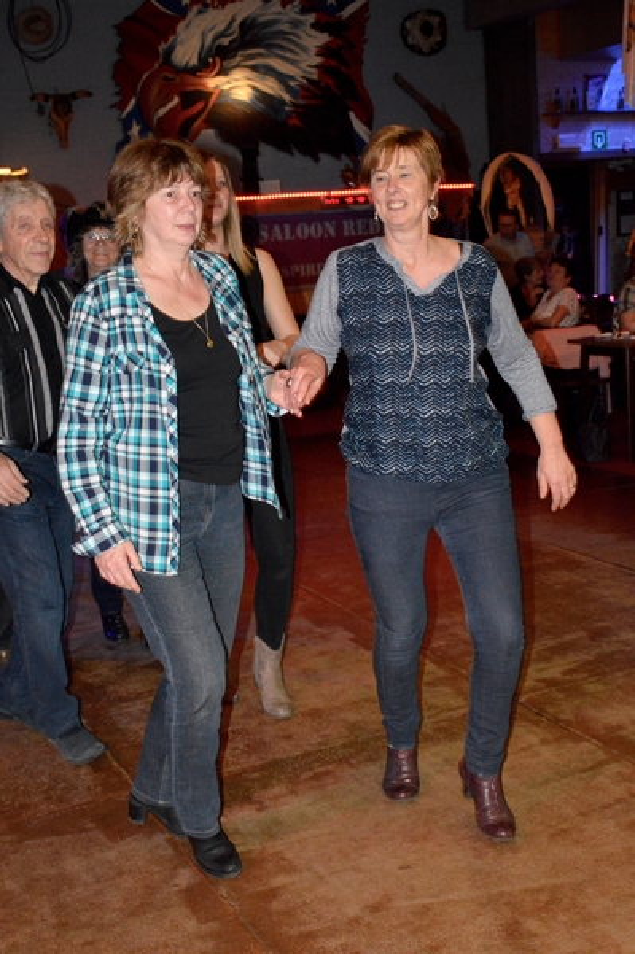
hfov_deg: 28.0
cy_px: 477
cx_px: 318
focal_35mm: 48
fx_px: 1272
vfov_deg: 41.1
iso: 3200
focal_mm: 32
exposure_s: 1/60
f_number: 4.2
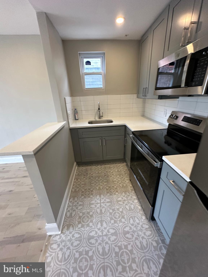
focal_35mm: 14
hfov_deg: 85.7
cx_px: 104
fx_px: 112
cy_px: 138
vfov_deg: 102.1
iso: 250
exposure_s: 1/120
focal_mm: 2.22
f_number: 2.2
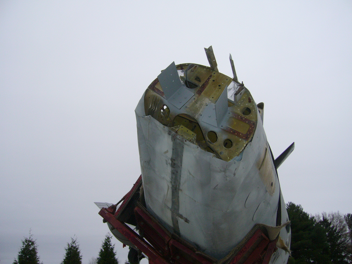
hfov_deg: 52.6
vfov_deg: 40.7
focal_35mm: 35
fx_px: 356
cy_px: 132
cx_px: 176
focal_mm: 5.8
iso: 100
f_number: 5.6
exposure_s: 1/250
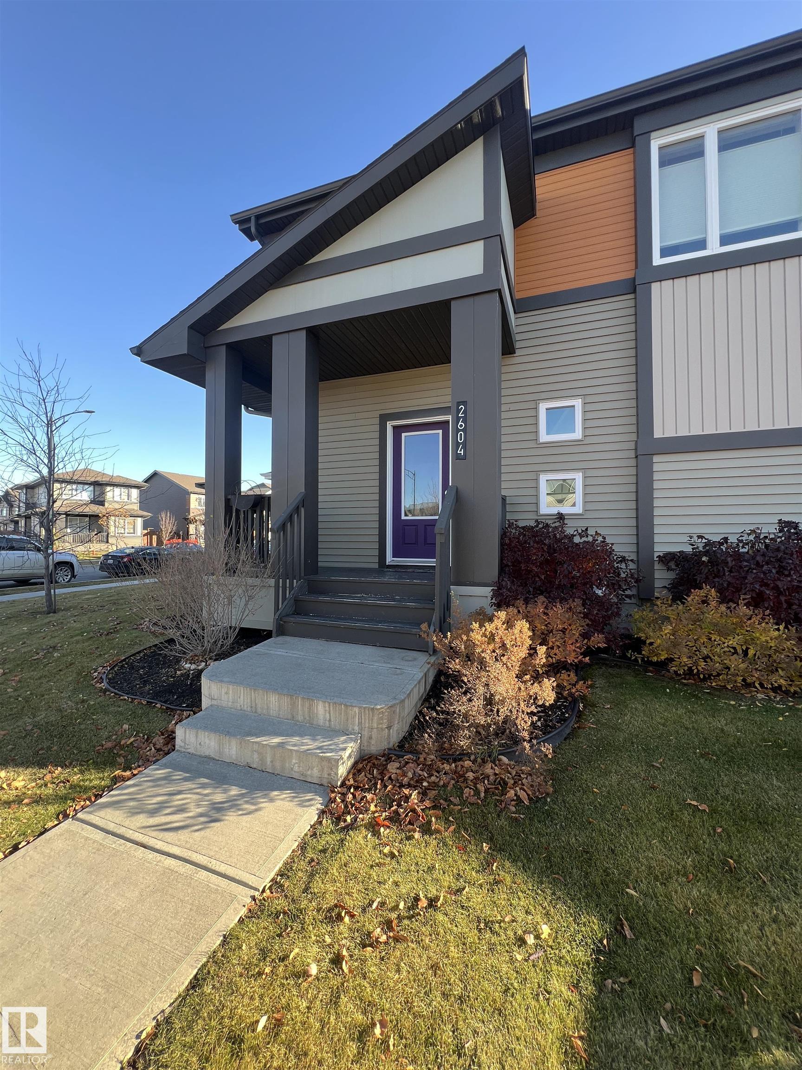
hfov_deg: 89.9
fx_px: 402
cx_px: 401
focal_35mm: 13
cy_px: 535
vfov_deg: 106.2
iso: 32
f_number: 1.8
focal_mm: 1.57
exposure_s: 1/100
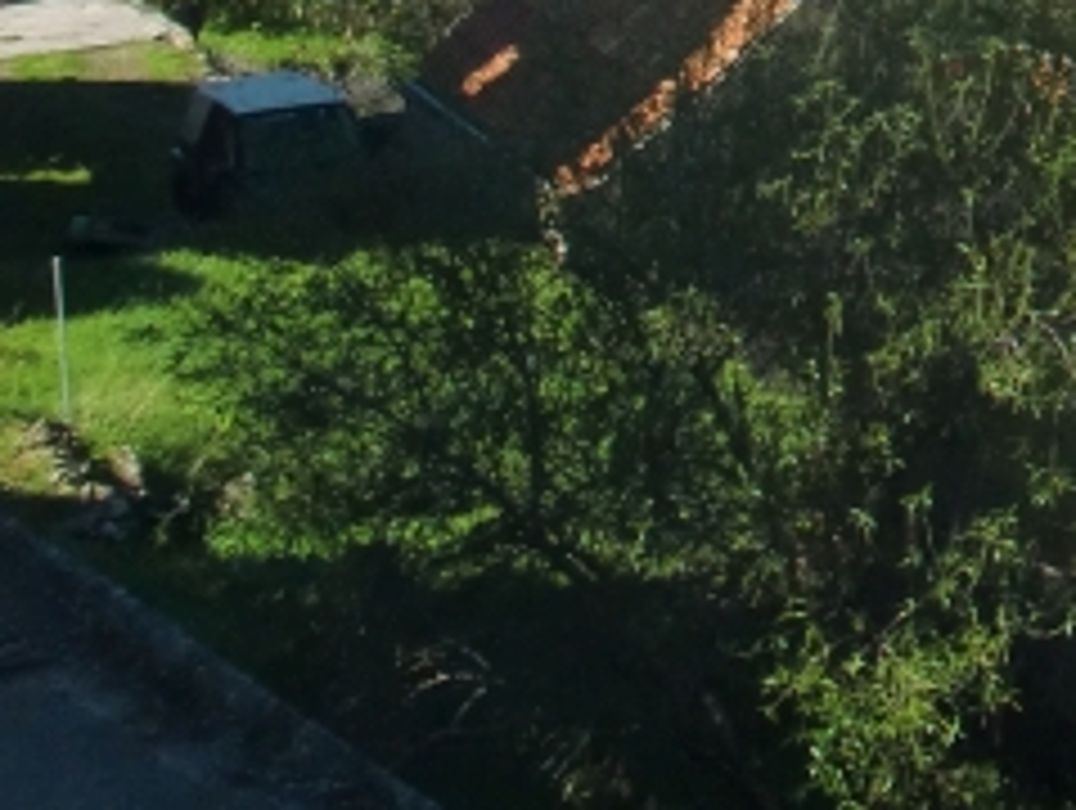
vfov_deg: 11.1
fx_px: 3954
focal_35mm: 127
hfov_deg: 14.6
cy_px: -513
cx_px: 1517
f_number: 8.9
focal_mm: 6.66
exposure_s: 1/250
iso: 100
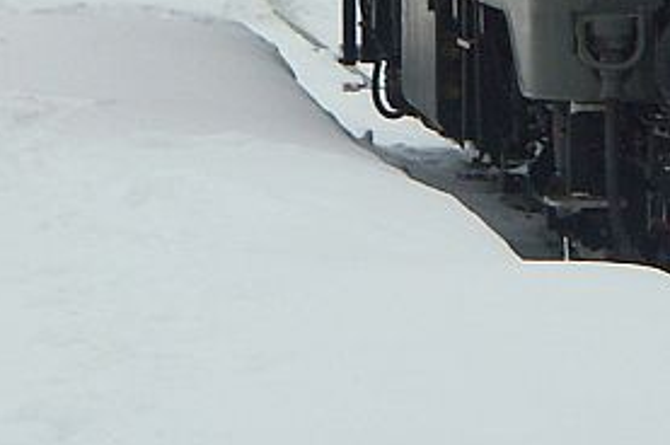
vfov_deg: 2.1
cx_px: 445
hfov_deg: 3.1
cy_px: -365
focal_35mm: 662
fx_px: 12306
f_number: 5.6
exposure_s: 1/320
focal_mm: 44.01
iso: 100
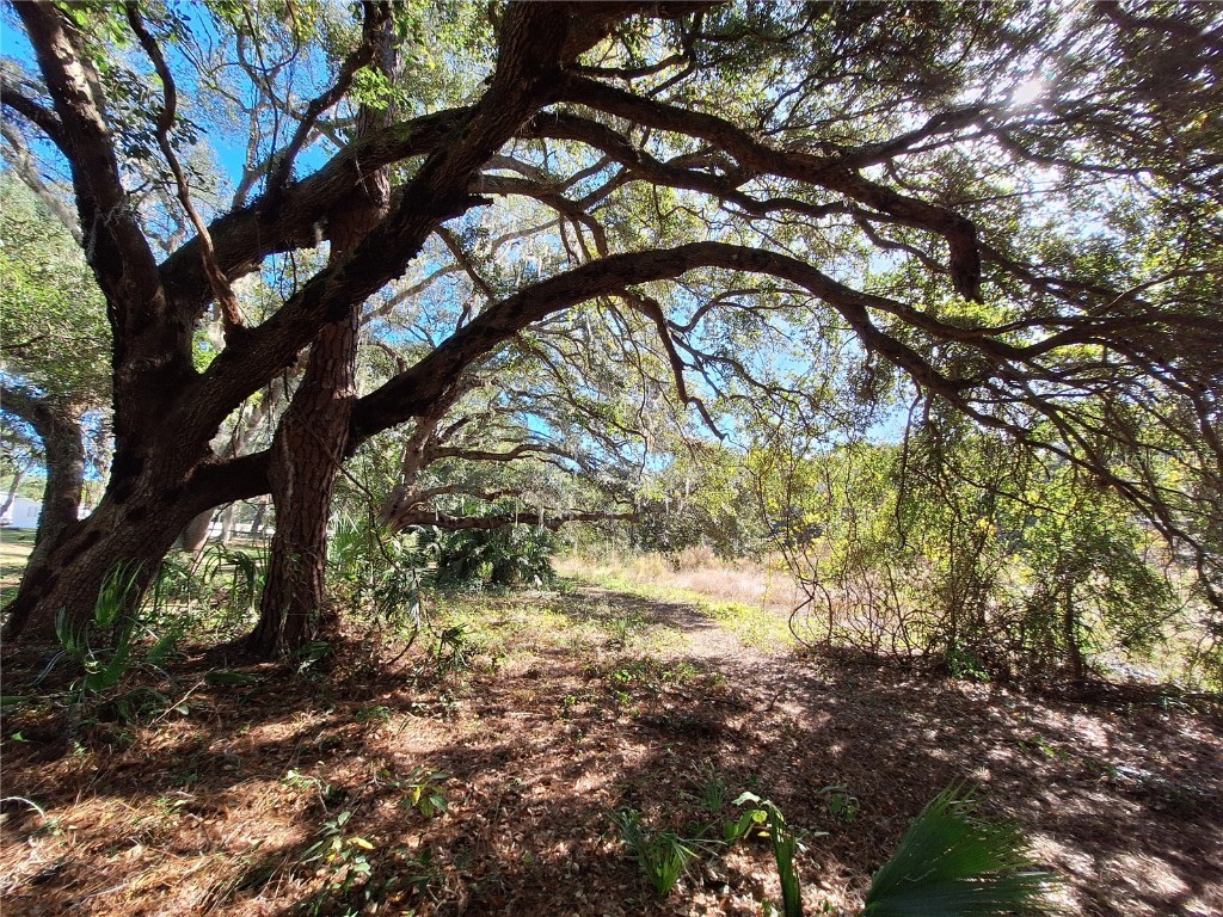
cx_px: 612
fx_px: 459
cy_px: 458
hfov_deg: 106.2
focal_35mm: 13
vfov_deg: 89.9
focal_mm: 1.74
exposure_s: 1/355
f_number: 2.2
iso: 40
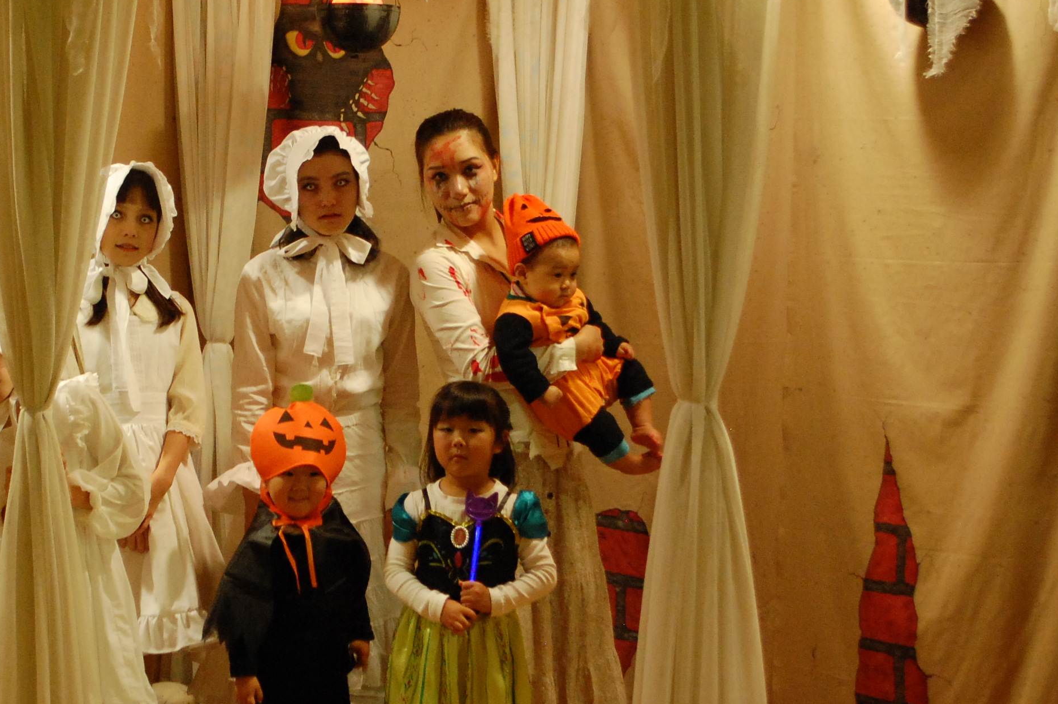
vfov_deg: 16.6
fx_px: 2408
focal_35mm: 82
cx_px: 340
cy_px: 405
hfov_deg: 24.6
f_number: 5
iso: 1600
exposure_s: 1/6
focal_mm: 34
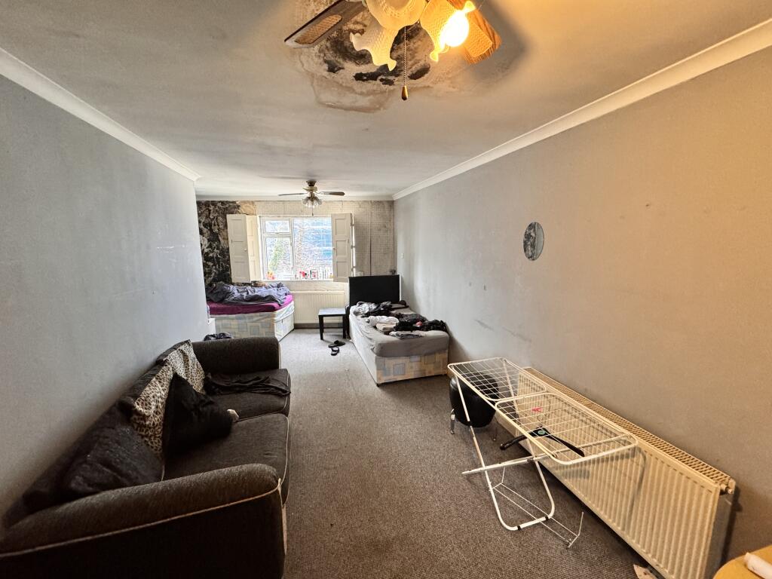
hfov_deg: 102.1
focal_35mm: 14
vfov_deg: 85.7
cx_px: 386
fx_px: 312
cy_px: 290
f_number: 2.2
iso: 320
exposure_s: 1/77
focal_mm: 2.22
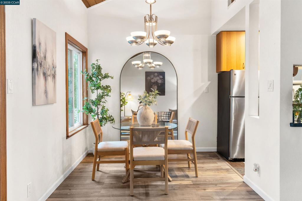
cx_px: 151
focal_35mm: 29
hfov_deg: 63.7
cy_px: 100
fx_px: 243
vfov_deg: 45.0
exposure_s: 2.5
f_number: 6.3
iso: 200
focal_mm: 29
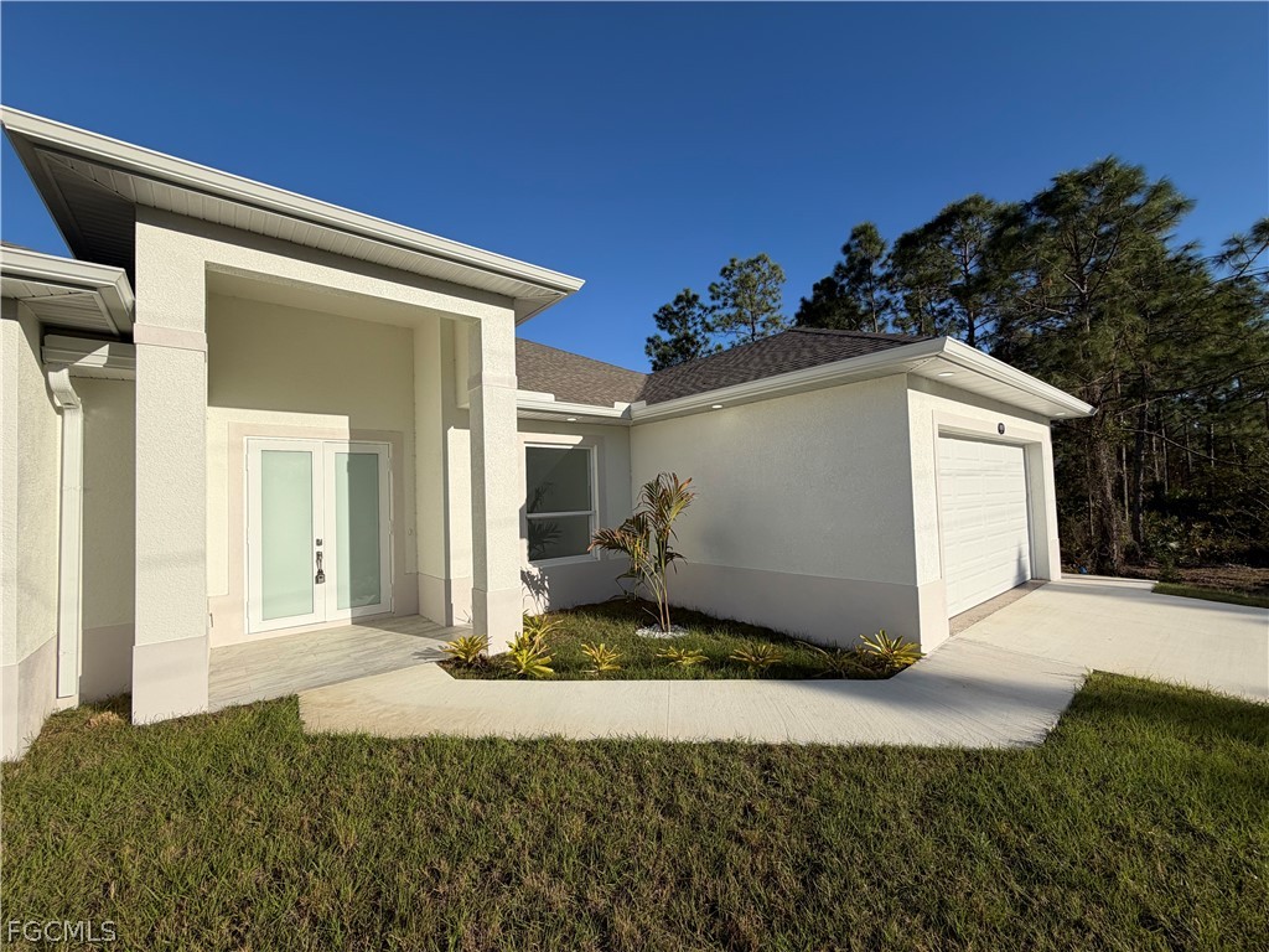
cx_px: 634
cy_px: 476
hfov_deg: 102.1
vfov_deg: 85.7
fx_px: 513
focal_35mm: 14
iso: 20
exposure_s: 1/1534
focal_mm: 2.22
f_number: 2.2
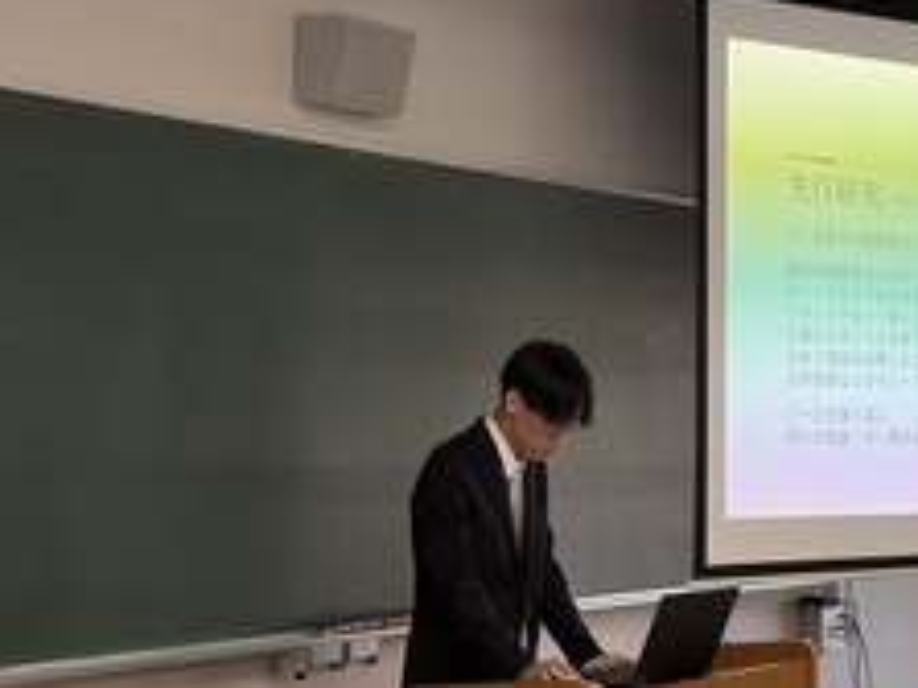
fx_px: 2226
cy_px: 247
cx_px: 729
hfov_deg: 23.0
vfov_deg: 17.5
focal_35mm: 84
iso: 50
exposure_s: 1/120
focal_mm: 5.96
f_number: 1.6
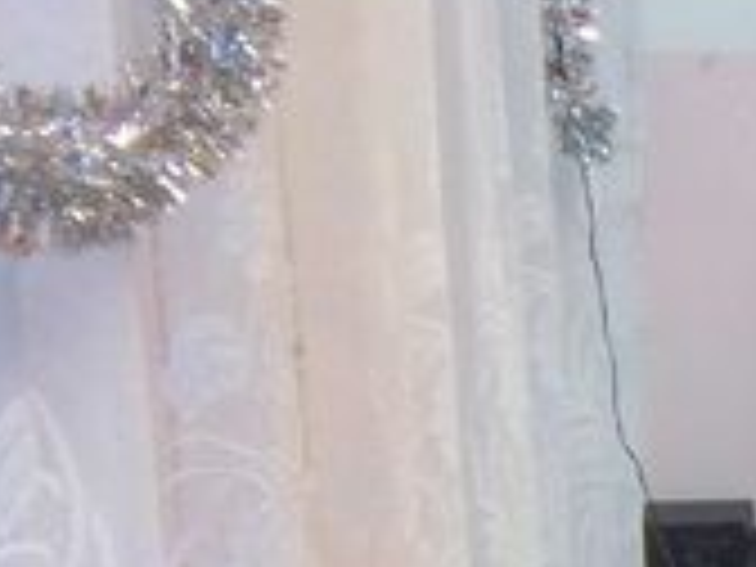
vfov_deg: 10.9
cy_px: 711
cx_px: 1557
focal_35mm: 133
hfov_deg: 12.8
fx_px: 2905
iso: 160
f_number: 3.5
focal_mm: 5.05
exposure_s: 1/30
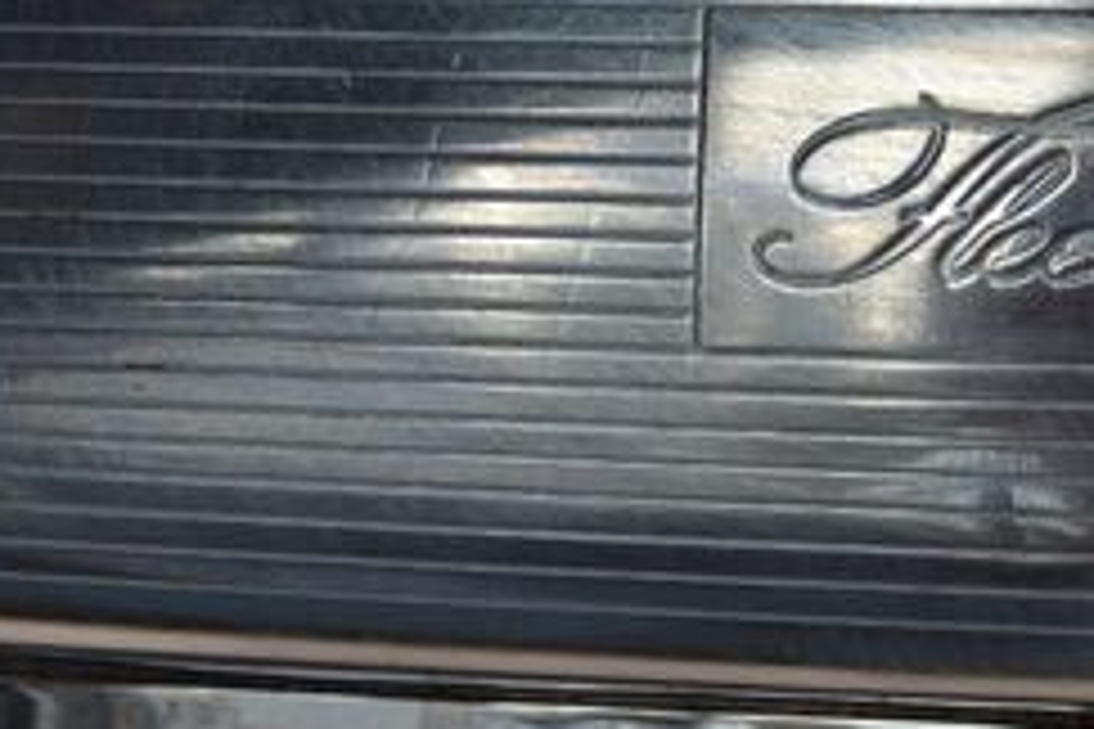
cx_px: 1099
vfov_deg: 17.2
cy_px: 223
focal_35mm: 79
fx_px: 2401
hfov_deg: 24.5
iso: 100
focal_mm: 20
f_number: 6.3
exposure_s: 1/100
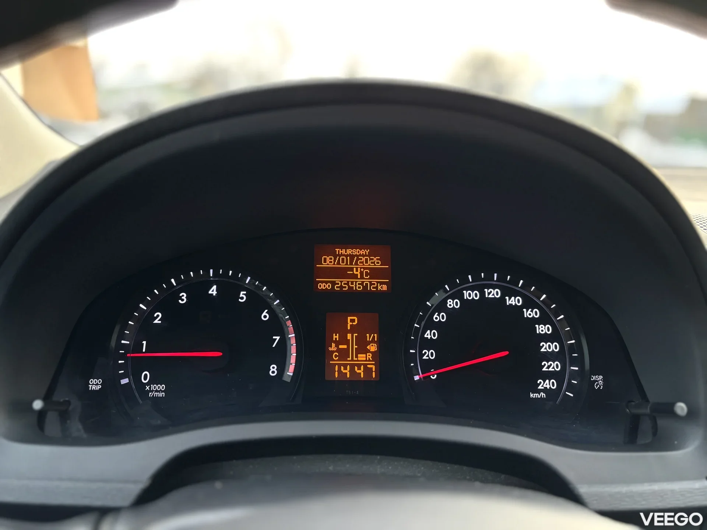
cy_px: 265
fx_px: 531
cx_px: 354
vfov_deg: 53.1
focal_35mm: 26
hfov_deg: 67.3
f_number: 1.6
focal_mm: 5.96
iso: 125
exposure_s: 1/64
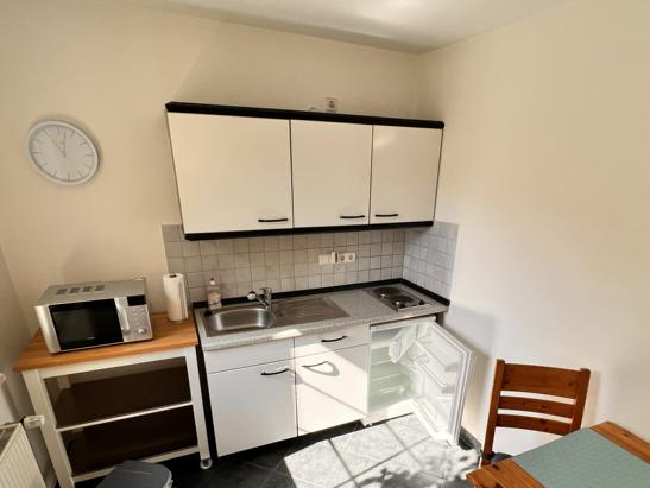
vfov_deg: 67.0
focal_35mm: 19
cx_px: 352
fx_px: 357
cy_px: 323
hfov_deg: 84.5
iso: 64
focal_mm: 1.57
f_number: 1.8
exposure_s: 1/99
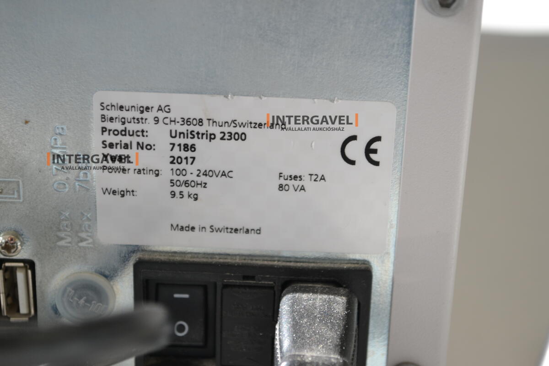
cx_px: 274
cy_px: 183
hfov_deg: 24.6
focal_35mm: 82
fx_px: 1258
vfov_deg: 16.6
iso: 280
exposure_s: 1/125
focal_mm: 55
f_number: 5.6
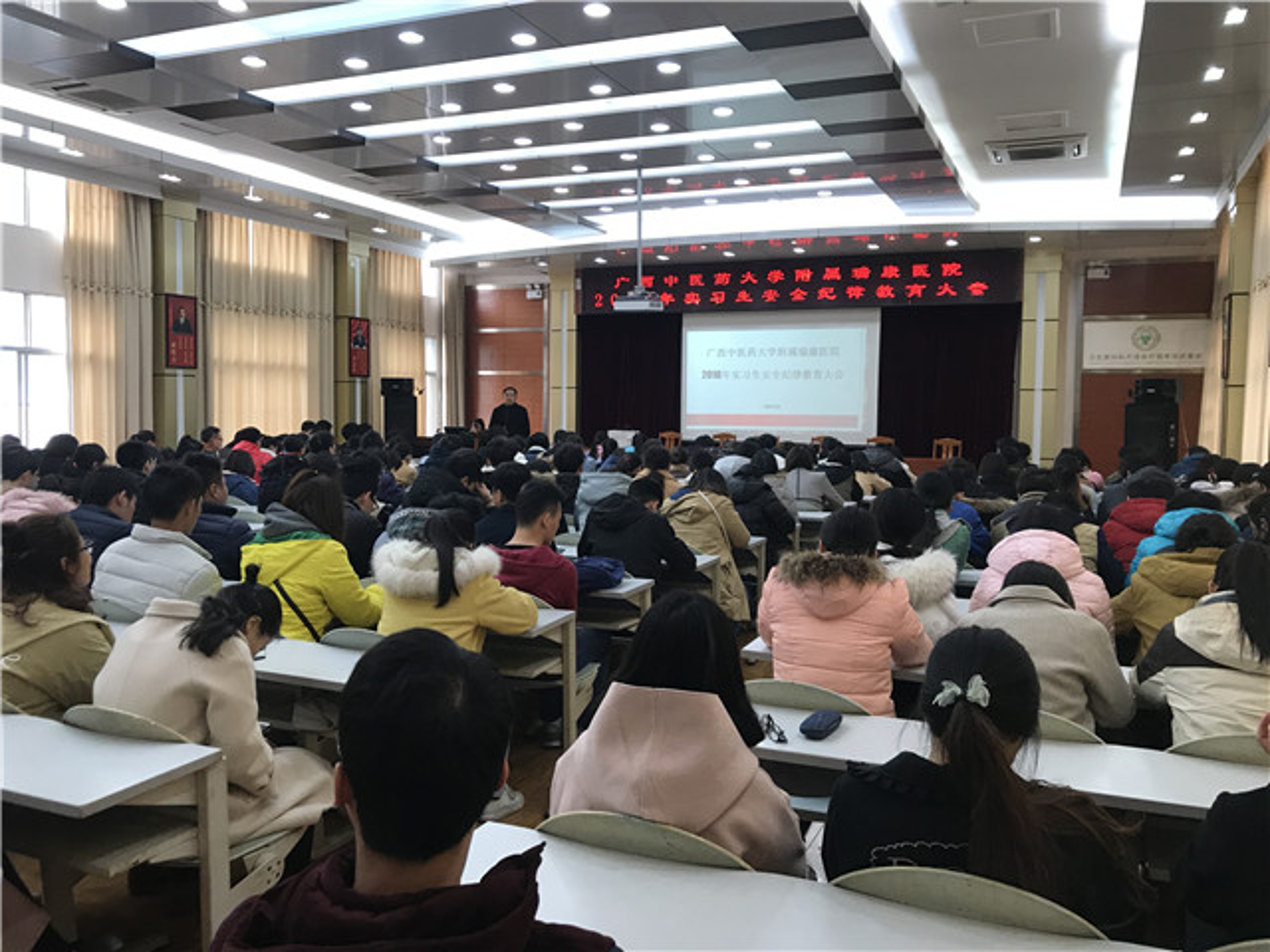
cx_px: 635
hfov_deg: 63.4
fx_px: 1027
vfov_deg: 49.7
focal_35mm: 28
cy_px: 476
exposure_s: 1/33
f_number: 1.8
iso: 32
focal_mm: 3.99
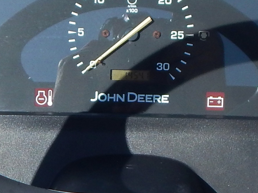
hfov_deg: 17.1
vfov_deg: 12.9
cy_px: 67
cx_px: 163
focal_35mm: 115
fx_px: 857
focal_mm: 4
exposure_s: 1/500
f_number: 6
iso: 125
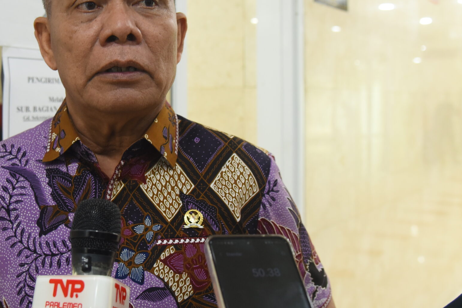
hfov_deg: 38.8
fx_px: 642
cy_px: 118
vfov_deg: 26.9
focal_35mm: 50
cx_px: 129
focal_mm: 30
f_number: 4
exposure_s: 1/80
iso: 2000
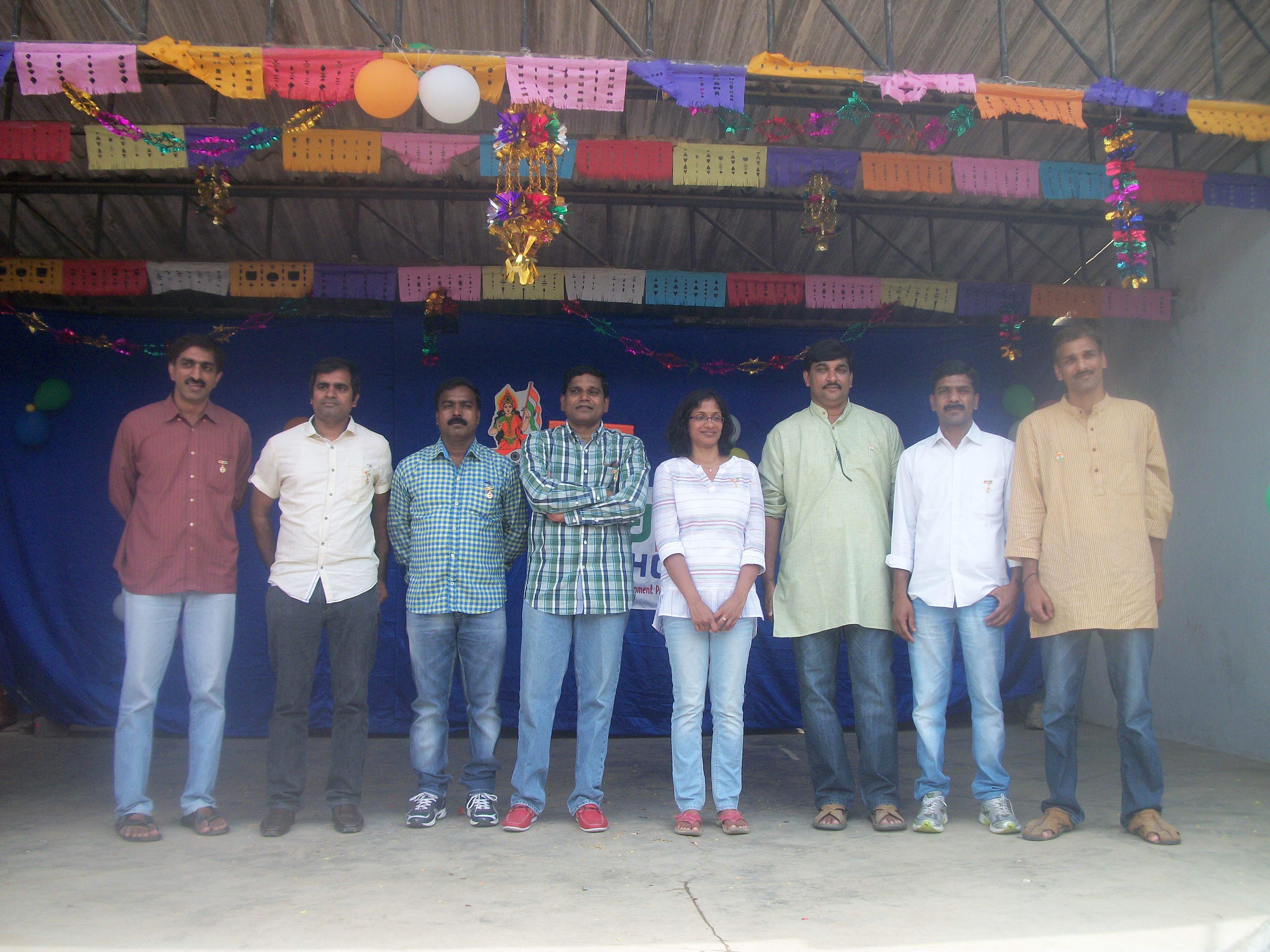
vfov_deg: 44.2
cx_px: 635
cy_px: 476
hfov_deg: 56.8
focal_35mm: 32
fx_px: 1174
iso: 80
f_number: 2.9
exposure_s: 1/320
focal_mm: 5.7
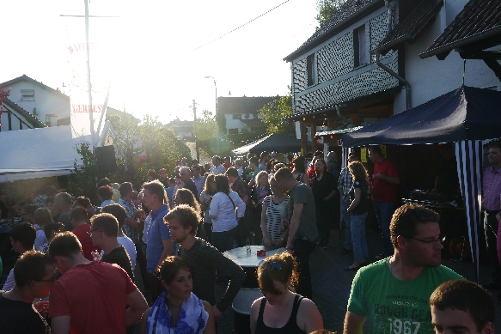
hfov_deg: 61.9
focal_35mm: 30
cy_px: 176
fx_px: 418
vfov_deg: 43.6
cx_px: 247
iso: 160
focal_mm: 14
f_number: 6.3
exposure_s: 1/400
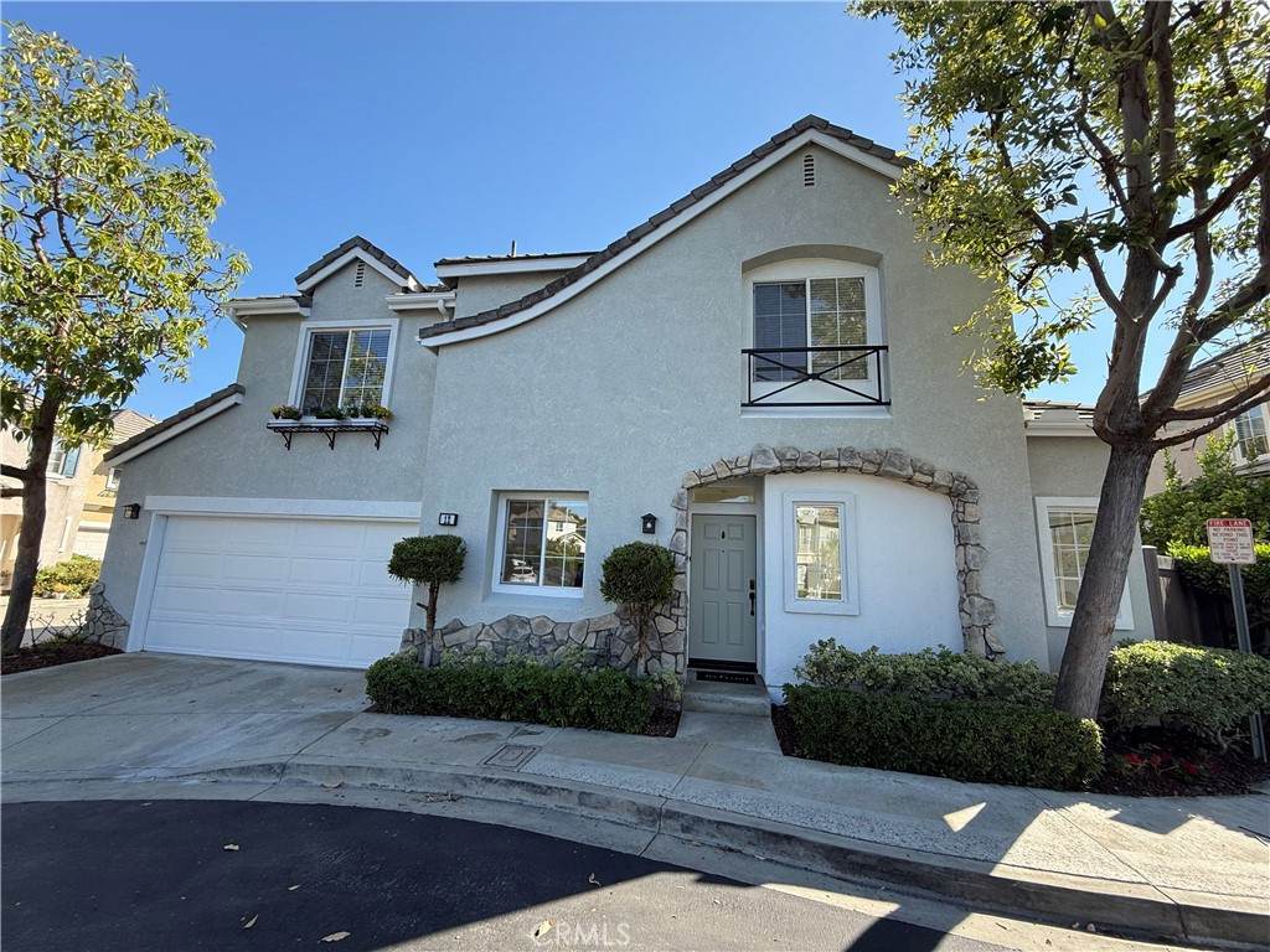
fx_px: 514
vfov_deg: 85.7
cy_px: 476
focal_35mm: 14
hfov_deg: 102.1
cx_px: 635
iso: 50
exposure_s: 1/486
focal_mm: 2.22
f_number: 2.2
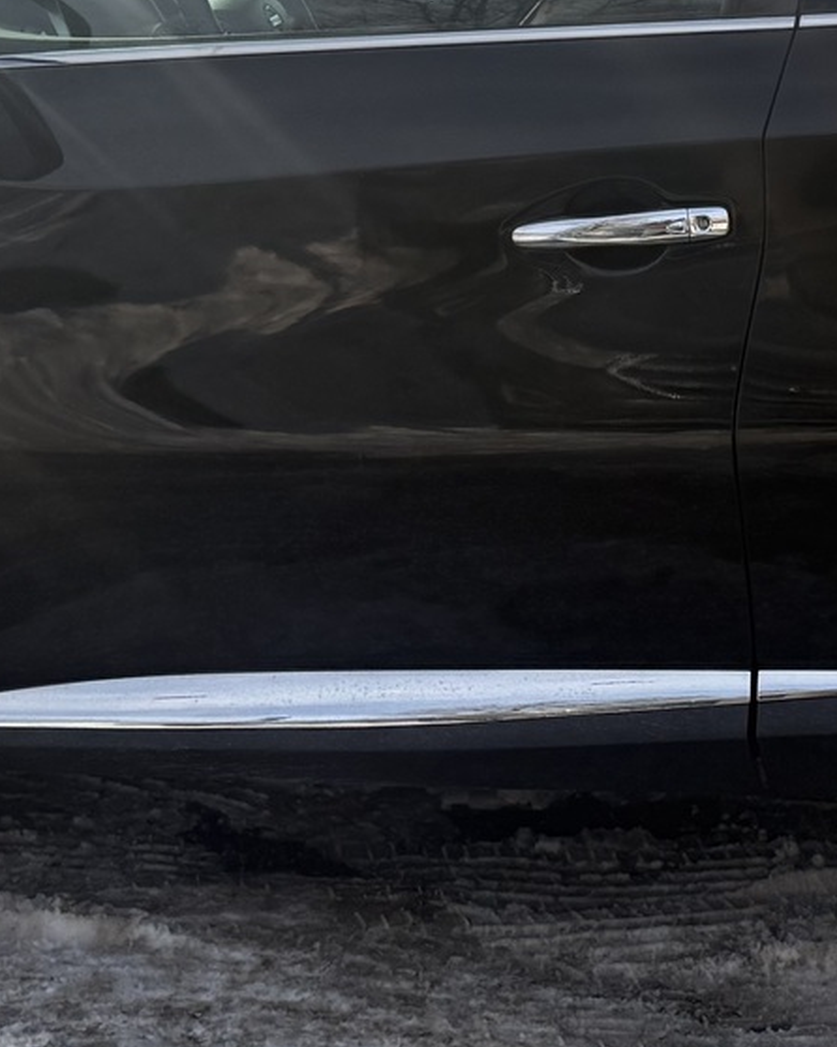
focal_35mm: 86
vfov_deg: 21.7
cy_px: 84
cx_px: 696
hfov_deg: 17.7
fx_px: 2664
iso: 100
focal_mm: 6.76
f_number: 1.78
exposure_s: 1/6173
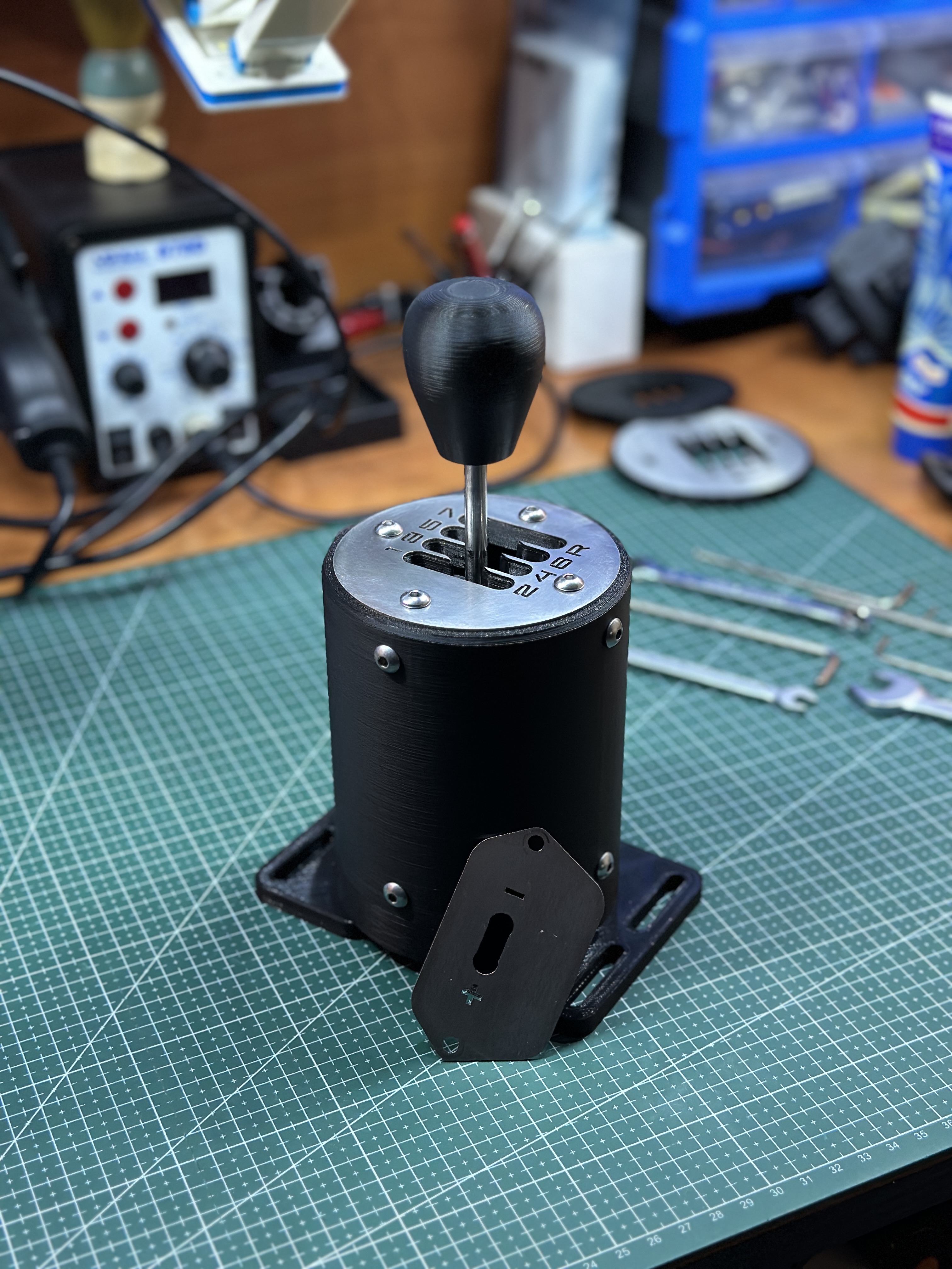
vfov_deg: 39.7
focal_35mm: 48
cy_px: 634
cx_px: 476
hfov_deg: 30.3
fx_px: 1760
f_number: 1.78
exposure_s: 1/50
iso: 400
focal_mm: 6.86
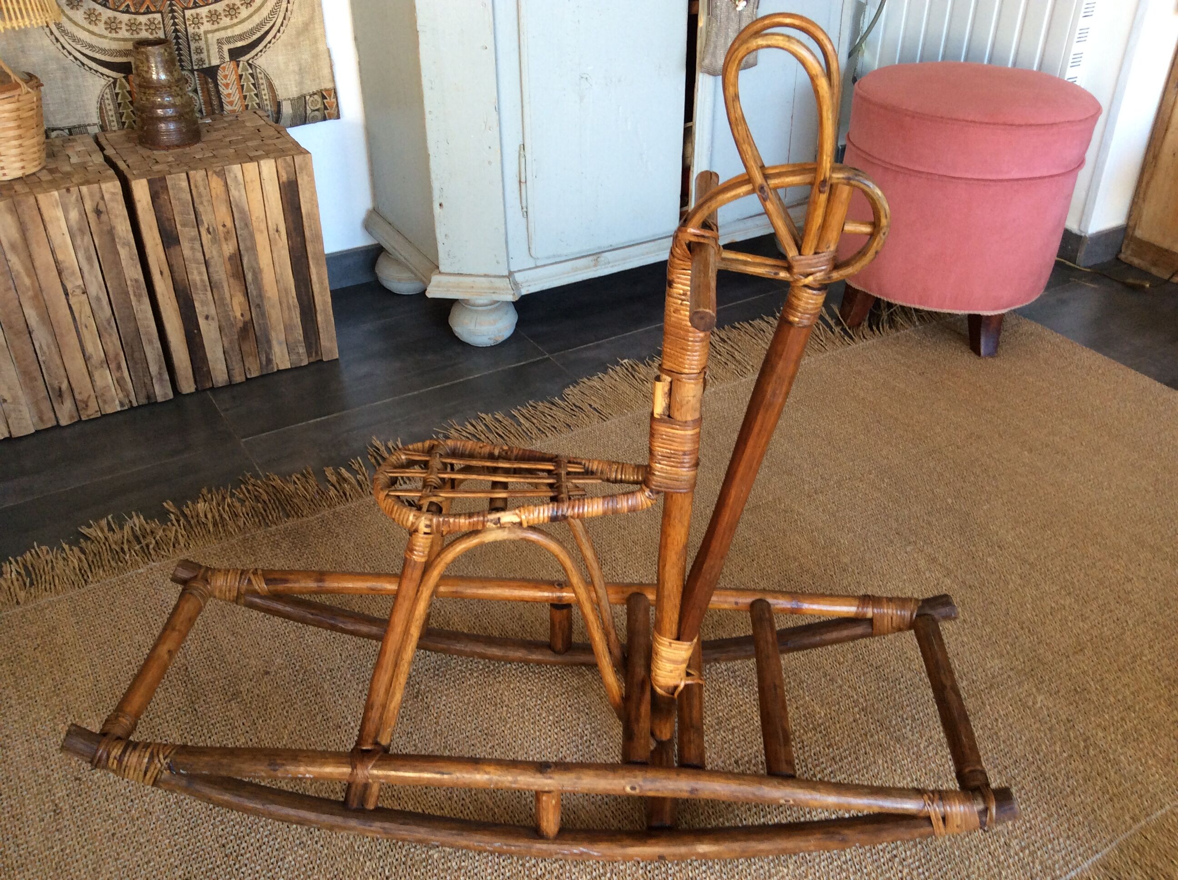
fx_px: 1087
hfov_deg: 56.9
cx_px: 589
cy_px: 440
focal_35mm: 32
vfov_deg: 44.1
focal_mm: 3.3
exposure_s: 1/25
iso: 50
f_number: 2.4
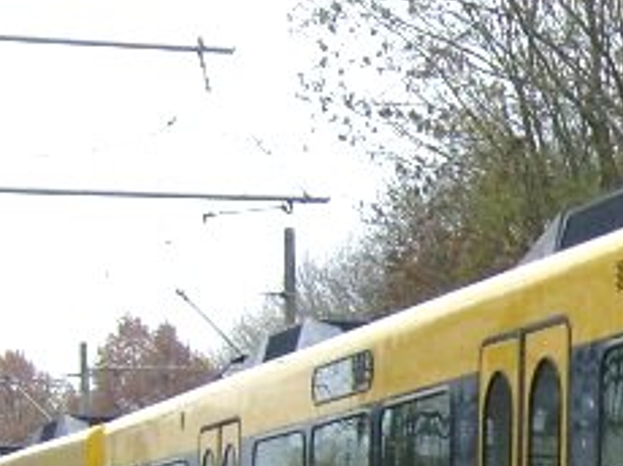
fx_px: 2805
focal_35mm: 156
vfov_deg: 9.2
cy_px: 696
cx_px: 1067
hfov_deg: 11.8
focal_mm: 5.8
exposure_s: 1/250
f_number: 2.8
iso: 80
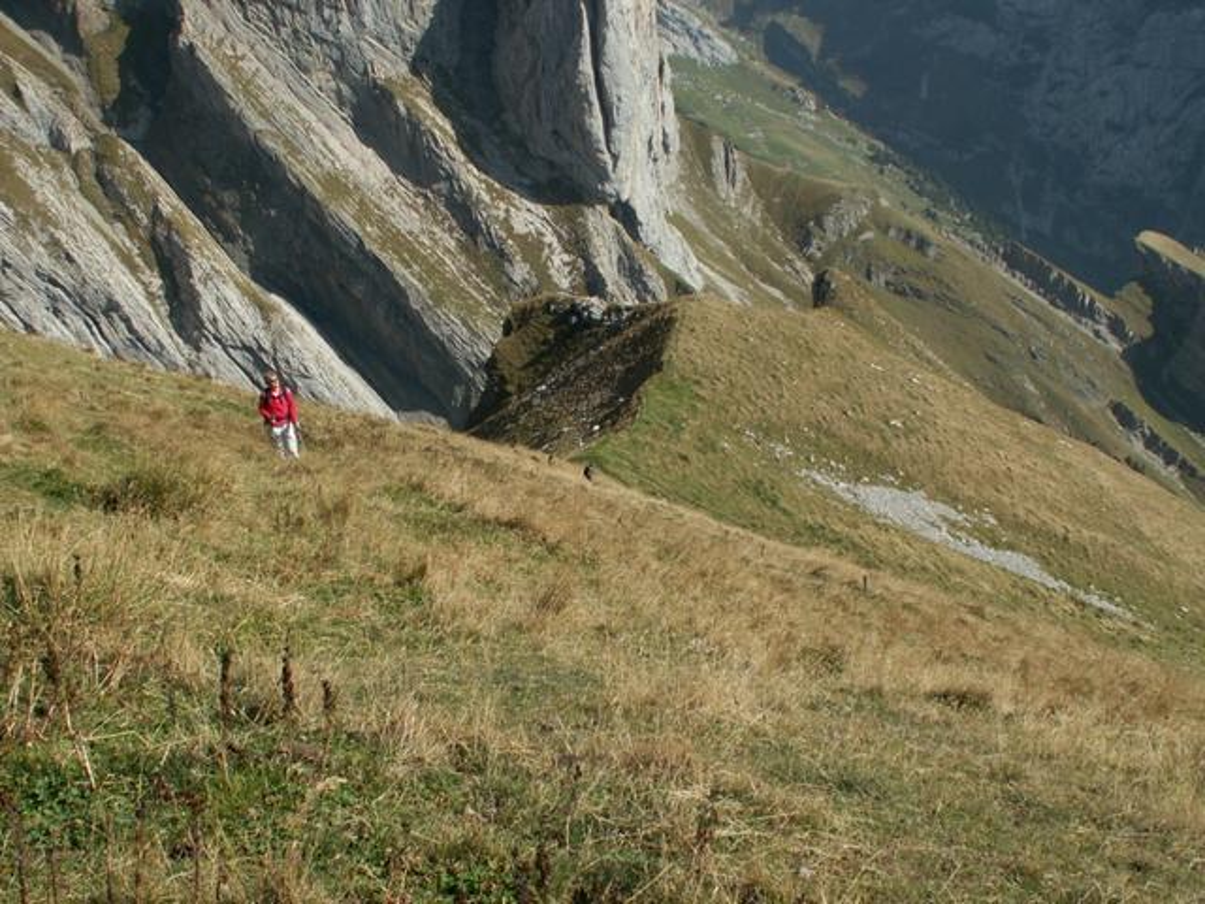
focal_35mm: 47
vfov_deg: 30.9
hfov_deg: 40.4
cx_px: 602
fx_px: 1636
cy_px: 452
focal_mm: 7.75
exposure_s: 1/500
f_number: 4
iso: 50
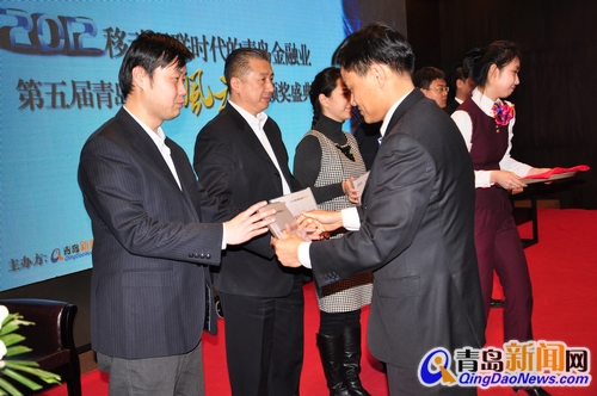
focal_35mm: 42
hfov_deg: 46.5
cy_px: 198
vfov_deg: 31.8
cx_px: 298
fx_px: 696
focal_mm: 28
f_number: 4
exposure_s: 1/60
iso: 200
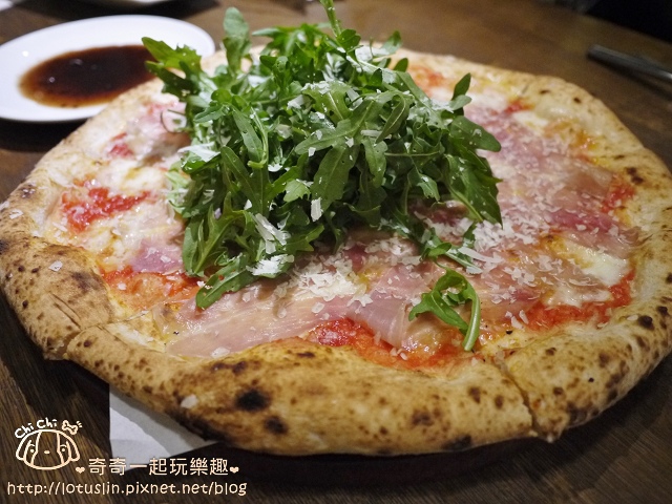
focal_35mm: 28
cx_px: 336
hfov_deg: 63.4
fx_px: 544
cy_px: 252
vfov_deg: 49.7
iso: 800
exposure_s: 1/60
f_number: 2.5
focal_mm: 14
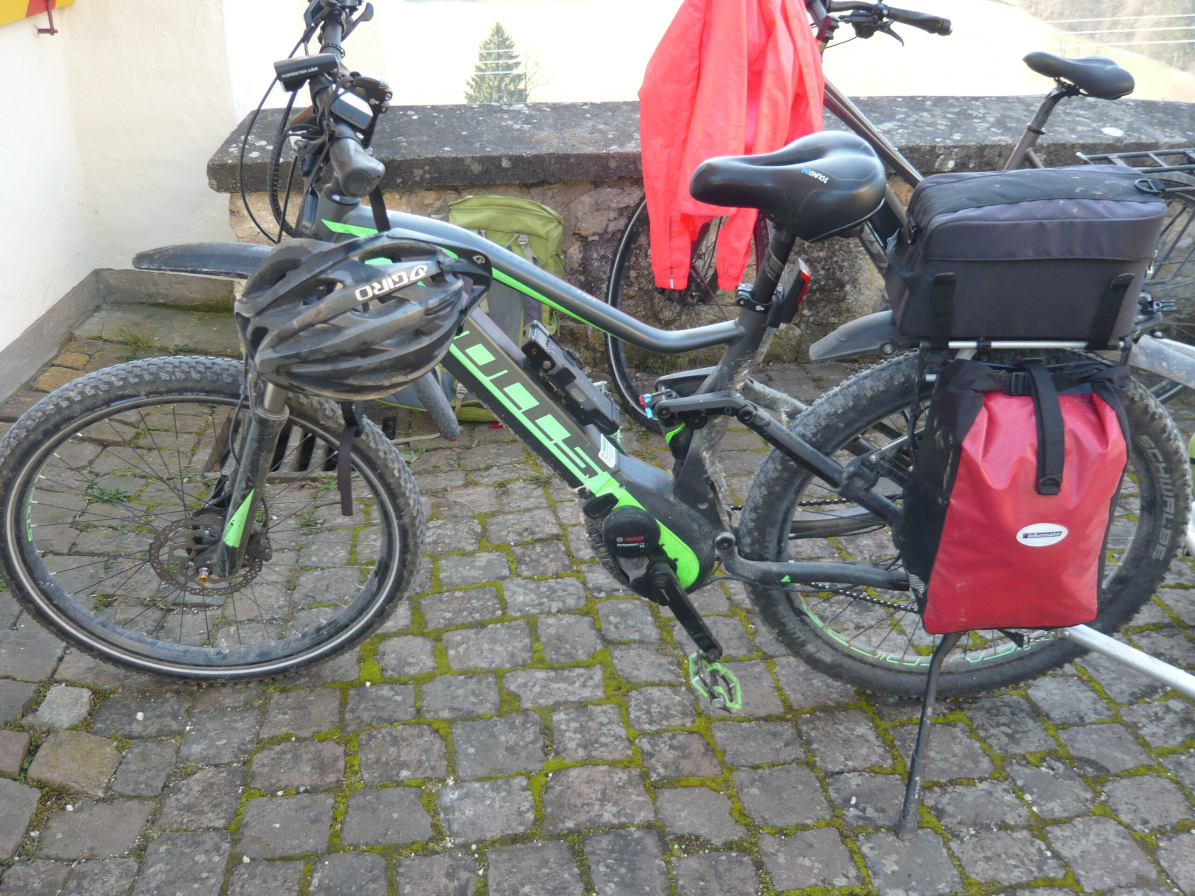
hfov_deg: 54.0
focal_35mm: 34
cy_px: 448
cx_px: 598
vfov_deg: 41.8
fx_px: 1174
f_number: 3.1
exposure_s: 1/100
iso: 100
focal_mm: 5.5
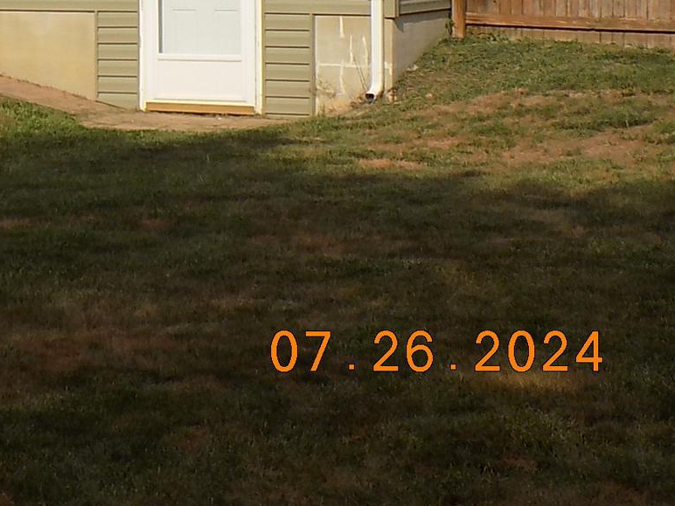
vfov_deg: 11.8
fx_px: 2379
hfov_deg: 15.4
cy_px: -162
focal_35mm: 122
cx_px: -199
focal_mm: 8.1
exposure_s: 1/800
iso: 80
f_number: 3.7
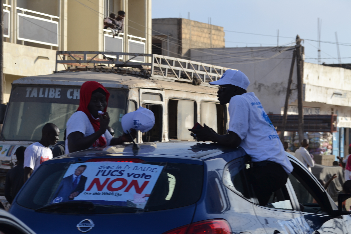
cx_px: 176
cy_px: 117
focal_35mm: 138
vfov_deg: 9.9
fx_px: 1345
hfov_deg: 14.9
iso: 100
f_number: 7.1
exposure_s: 1/200
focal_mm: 92
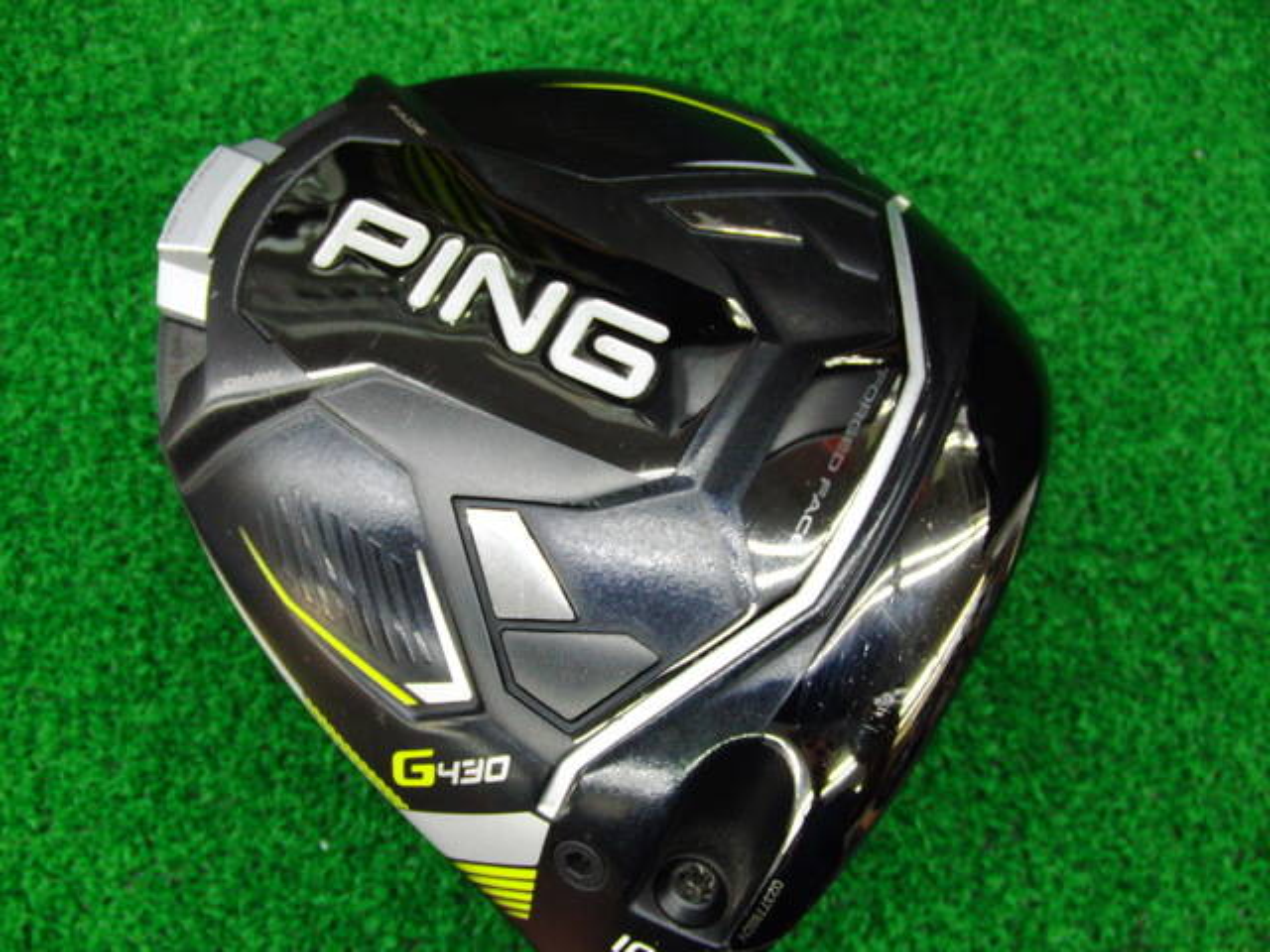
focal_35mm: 37
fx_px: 1357
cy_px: 476
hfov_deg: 50.1
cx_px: 635
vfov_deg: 38.7
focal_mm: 6.42
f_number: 3.6
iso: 400
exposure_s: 1/40
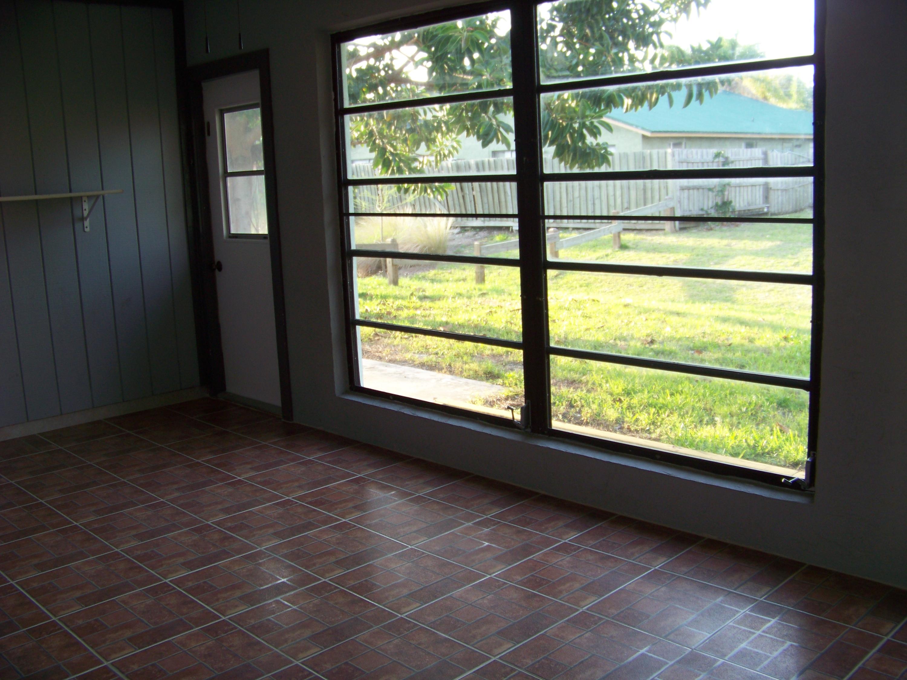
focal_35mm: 36
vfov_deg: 39.7
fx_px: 943
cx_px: 454
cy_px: 340
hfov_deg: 51.4
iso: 79
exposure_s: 1/30
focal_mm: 5.85
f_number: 2.8
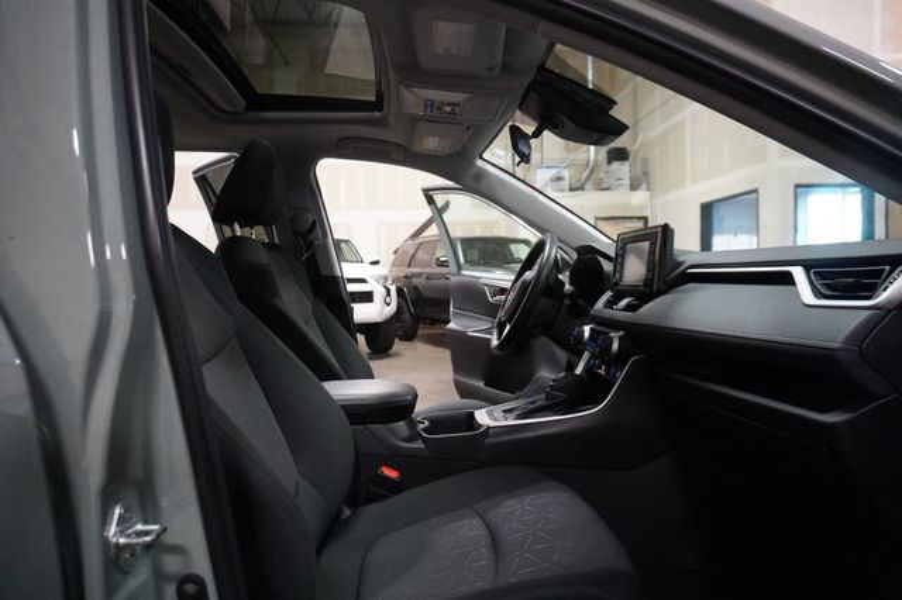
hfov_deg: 73.8
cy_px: 300
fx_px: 601
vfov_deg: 53.1
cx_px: 451
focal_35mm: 24
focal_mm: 16
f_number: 3.5
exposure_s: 1/160
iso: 5000
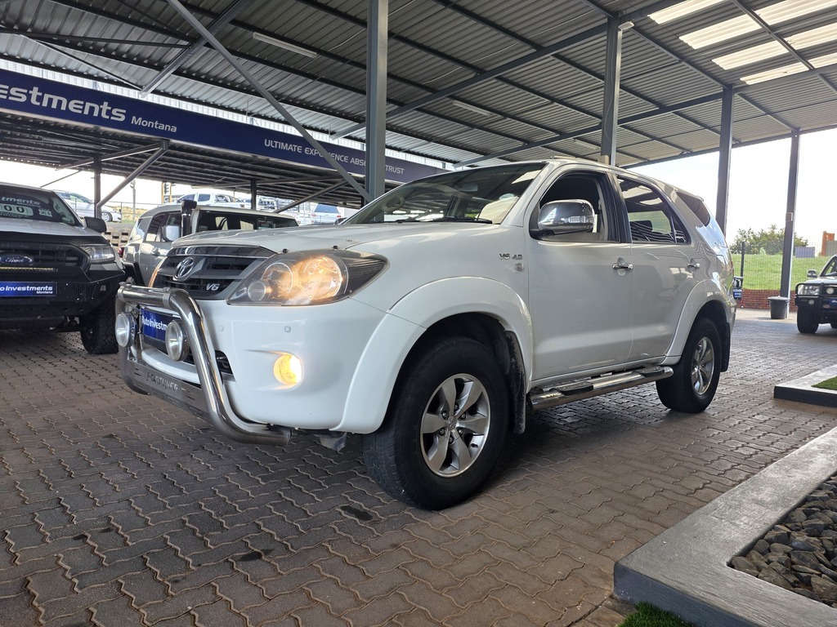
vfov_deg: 58.9
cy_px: 314
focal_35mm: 23
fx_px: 556
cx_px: 418
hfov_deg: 73.9
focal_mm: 6.25
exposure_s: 1/180
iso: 50
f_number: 1.7
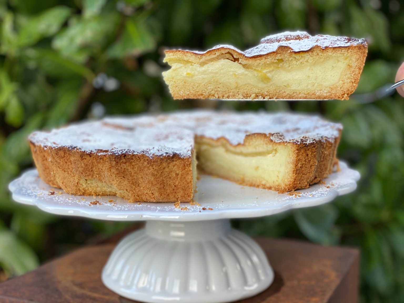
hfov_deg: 36.8
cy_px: 152
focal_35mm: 52
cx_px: 202
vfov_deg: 28.0
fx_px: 607
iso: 32
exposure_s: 1/122
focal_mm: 6
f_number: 2
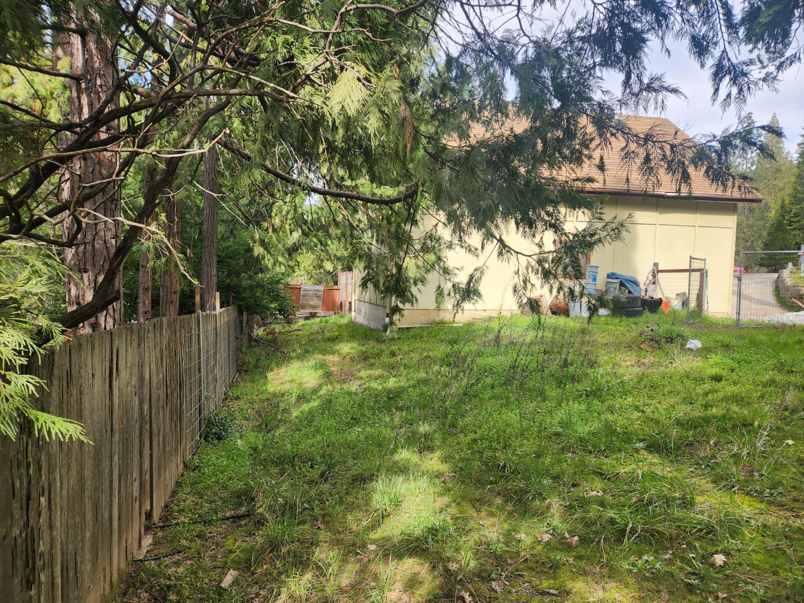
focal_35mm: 23
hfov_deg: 73.9
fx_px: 534
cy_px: 302
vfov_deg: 58.9
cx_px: 402
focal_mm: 5.4
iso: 20
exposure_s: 1/329
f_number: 1.8
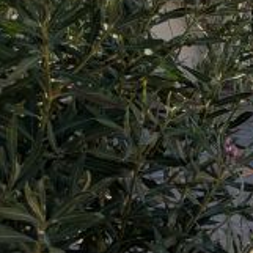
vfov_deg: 17.8
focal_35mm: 96
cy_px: 13
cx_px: 423
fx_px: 794
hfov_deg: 16.0
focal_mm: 5.43
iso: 47
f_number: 1.89
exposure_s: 1/2028
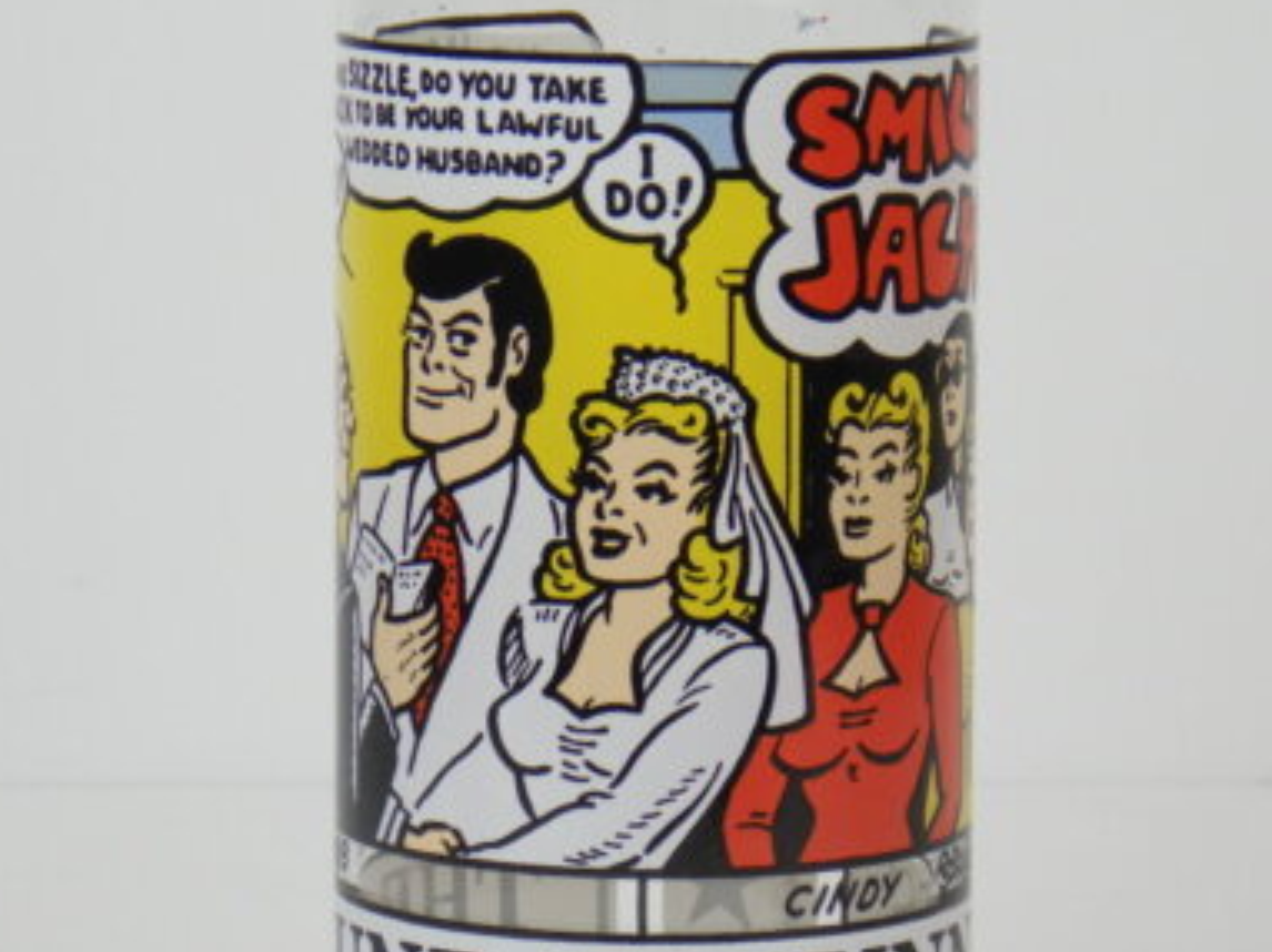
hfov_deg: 10.5
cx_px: 643
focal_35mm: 189
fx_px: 6941
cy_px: 516
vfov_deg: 7.8
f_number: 5
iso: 125
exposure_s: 1/60
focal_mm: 16.7
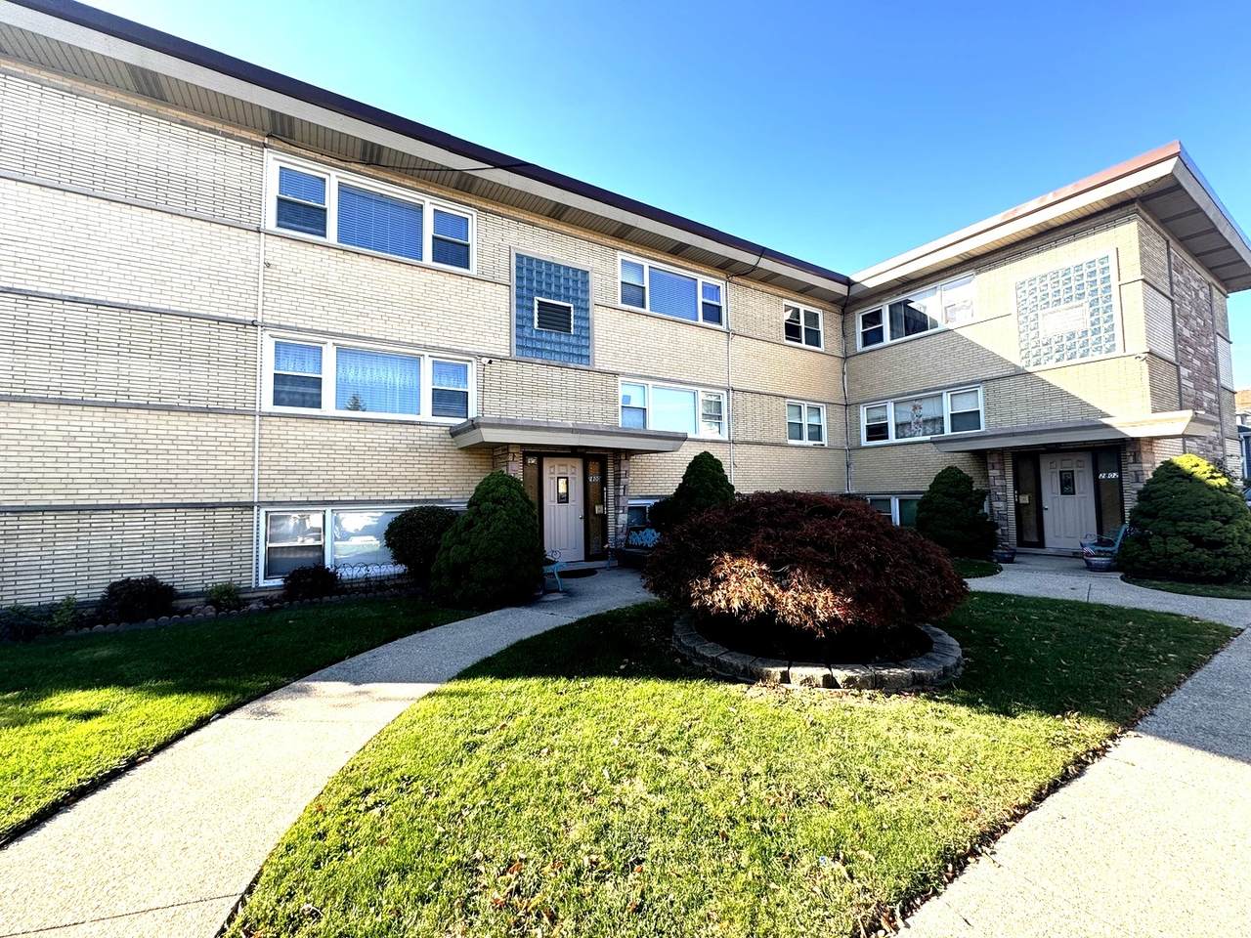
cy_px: 469
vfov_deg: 85.7
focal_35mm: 14
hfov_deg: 102.1
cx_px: 626
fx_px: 506
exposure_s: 1/332
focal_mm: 2.22
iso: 40
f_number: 2.2
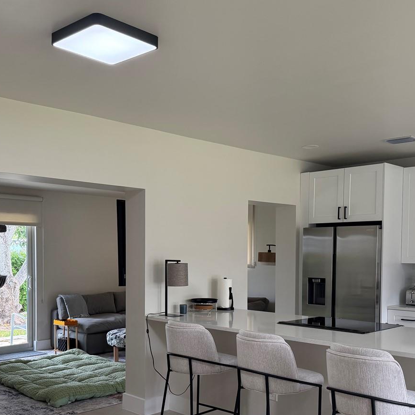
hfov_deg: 42.8
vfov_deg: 42.4
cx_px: 199
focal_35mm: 39
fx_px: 529
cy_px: 271
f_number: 1.78
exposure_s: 1/170
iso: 200
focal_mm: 6.76
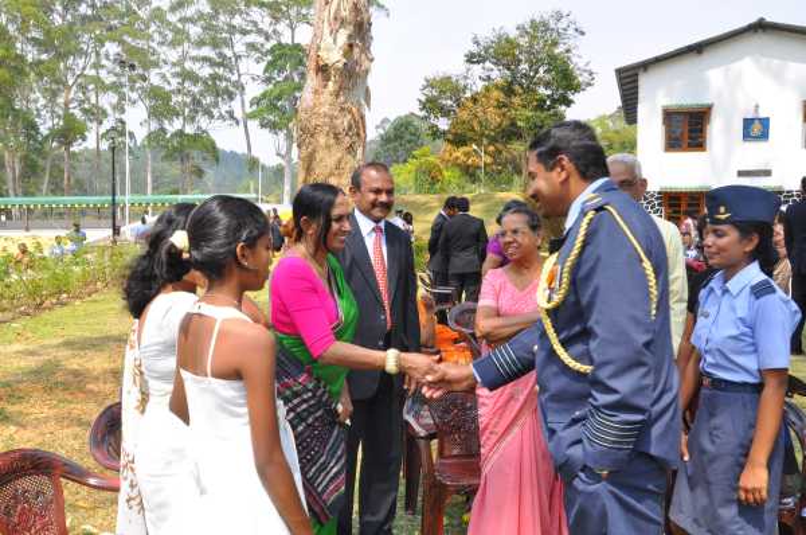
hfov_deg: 53.2
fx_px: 805
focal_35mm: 36
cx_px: 403
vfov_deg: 36.8
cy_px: 268
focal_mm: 24
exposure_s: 1/60
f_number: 14
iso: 200
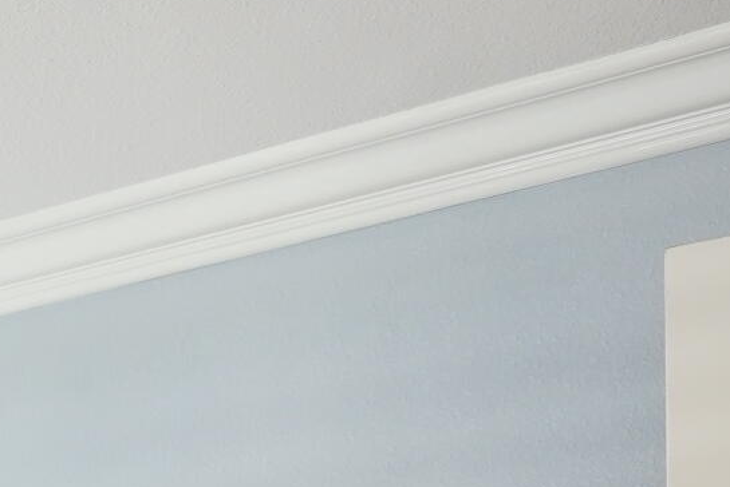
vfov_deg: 13.1
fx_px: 1785
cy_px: 1029
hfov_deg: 19.3
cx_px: -455
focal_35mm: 88
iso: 1600
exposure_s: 1/30
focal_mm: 16
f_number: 4
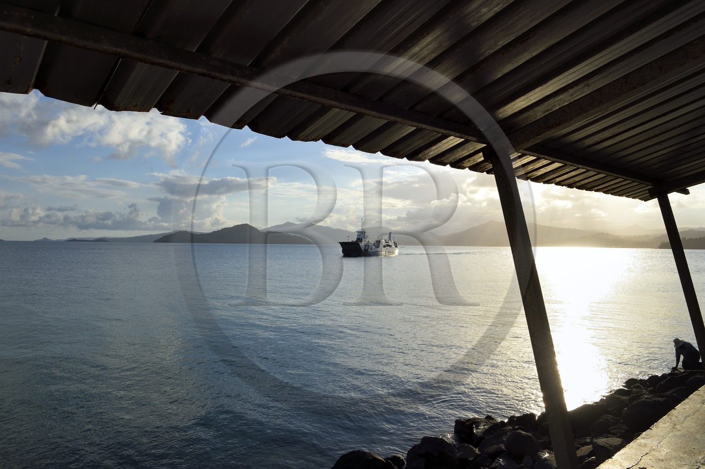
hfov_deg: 73.8
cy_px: 234
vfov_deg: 53.1
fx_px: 470
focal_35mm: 24
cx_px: 352
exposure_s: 1/100
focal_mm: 24
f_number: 22
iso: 200
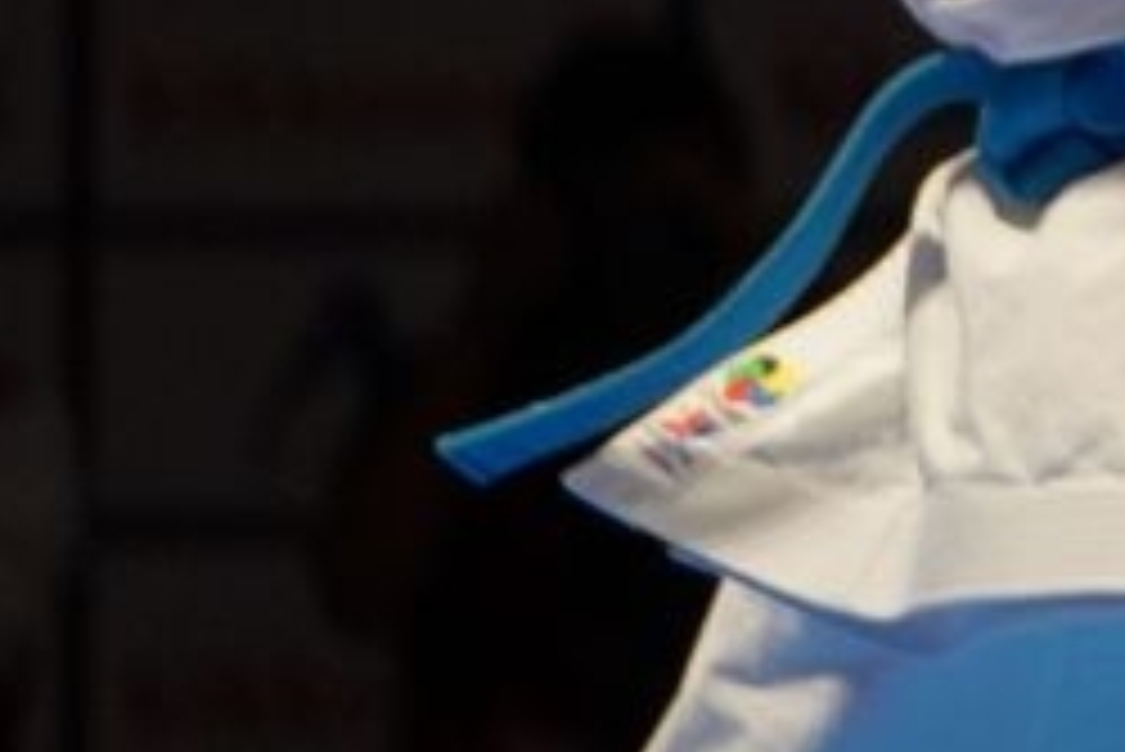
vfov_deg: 1.4
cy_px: -288
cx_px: 4032
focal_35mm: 1009
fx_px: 31548
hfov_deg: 2.0
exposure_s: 1/500
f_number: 2.8
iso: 640
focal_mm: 140
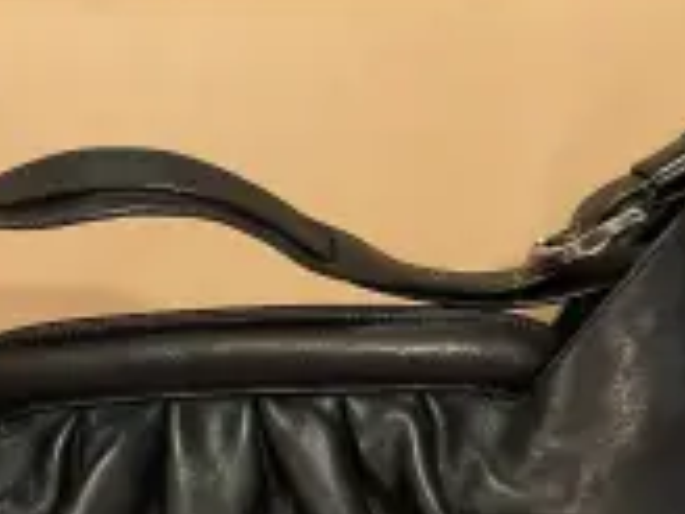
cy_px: 522
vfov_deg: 11.5
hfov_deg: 15.5
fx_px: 2513
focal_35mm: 127
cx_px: 280
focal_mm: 6
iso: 800
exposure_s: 1/33
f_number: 2
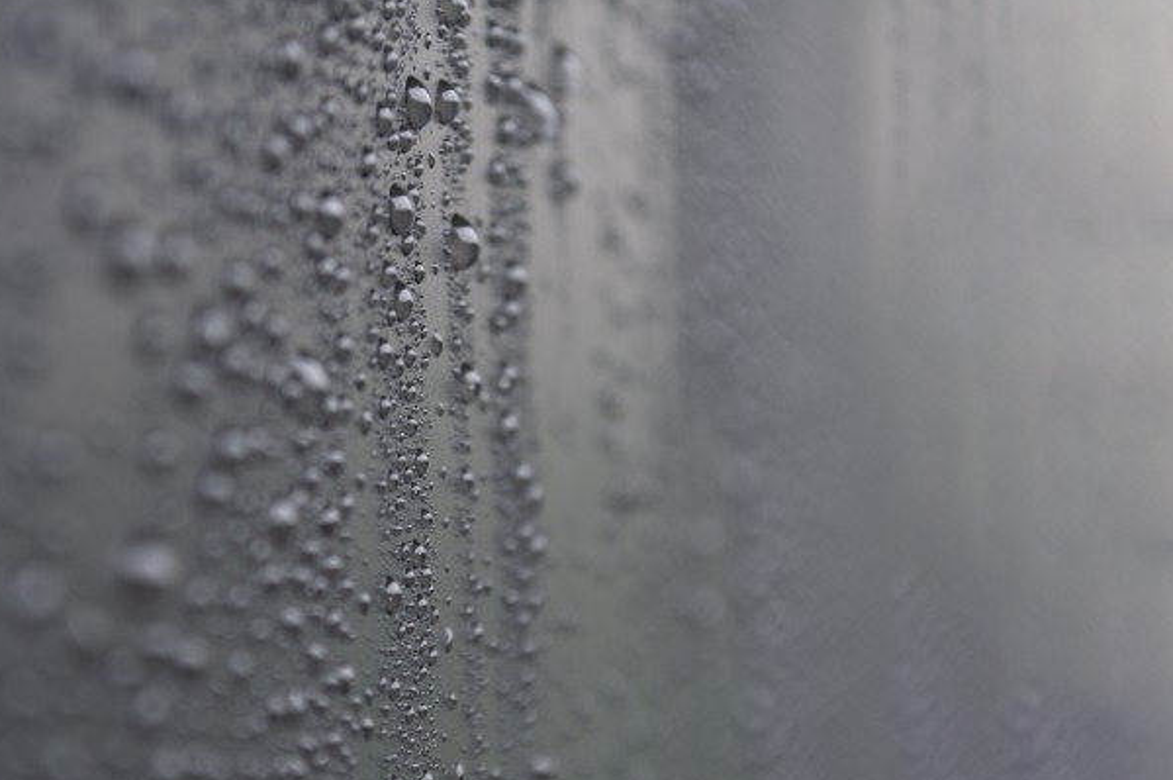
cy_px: 465
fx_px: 3275
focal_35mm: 101
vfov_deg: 13.6
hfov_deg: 20.3
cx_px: 466
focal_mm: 55
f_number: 8
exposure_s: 1/30
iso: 200
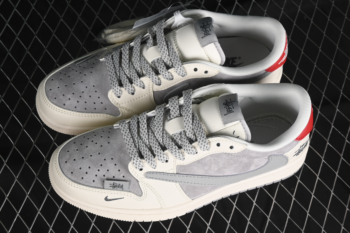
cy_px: 116
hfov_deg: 27.0
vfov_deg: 18.2
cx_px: 175
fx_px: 729
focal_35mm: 75
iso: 160
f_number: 7.1
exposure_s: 1/80
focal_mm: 50
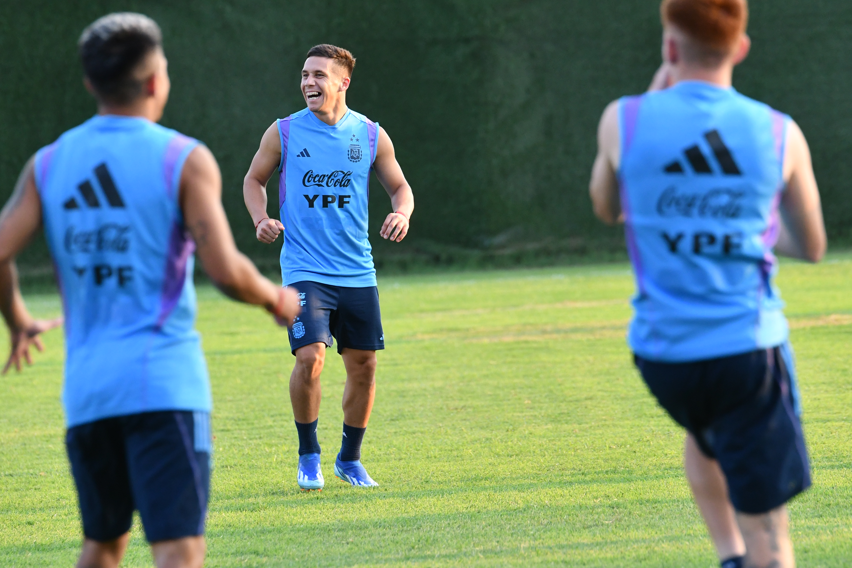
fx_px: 9064
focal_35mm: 383
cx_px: 397
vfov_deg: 3.6
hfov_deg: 5.4
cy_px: 228
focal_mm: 200
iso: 1250
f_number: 4
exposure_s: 1/1000
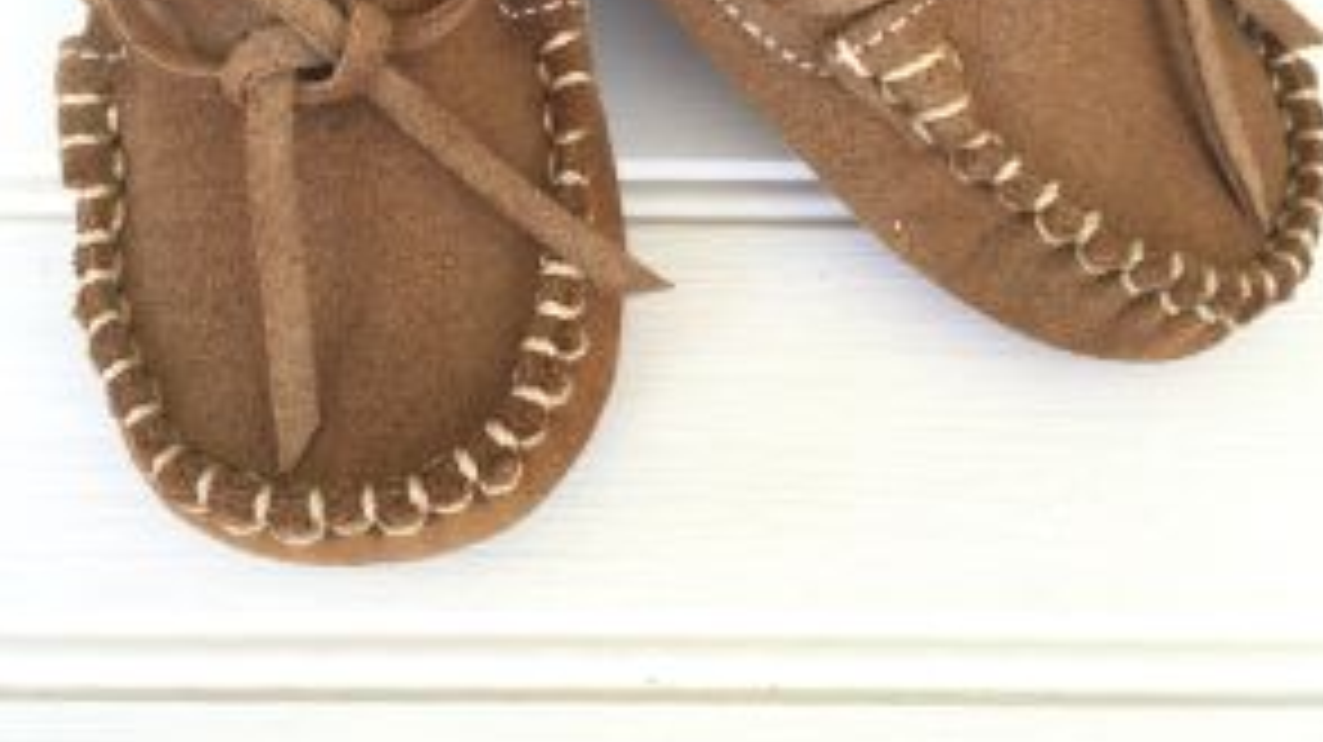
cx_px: 666
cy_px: 108
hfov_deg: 47.4
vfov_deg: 26.9
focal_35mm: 43
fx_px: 1508
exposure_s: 1/100
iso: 32
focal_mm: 4.15
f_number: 2.2
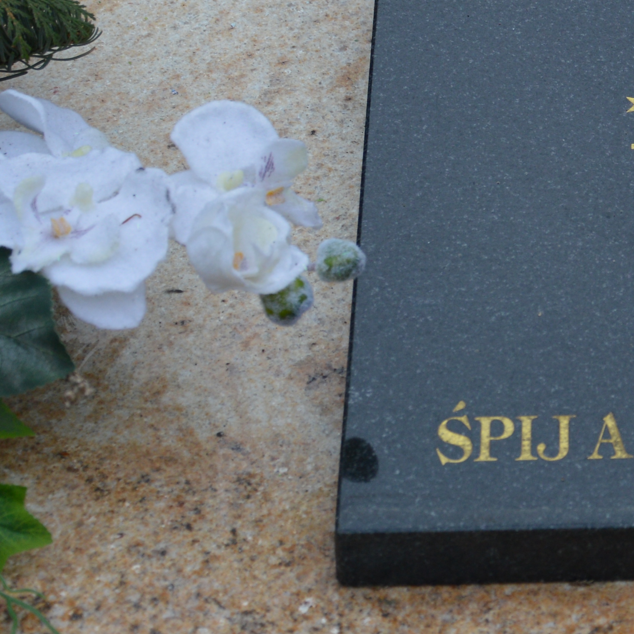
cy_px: 114
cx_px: 867
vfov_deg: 9.7
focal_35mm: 179
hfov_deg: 9.6
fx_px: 3709
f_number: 5.6
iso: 160
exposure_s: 1/125
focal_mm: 40
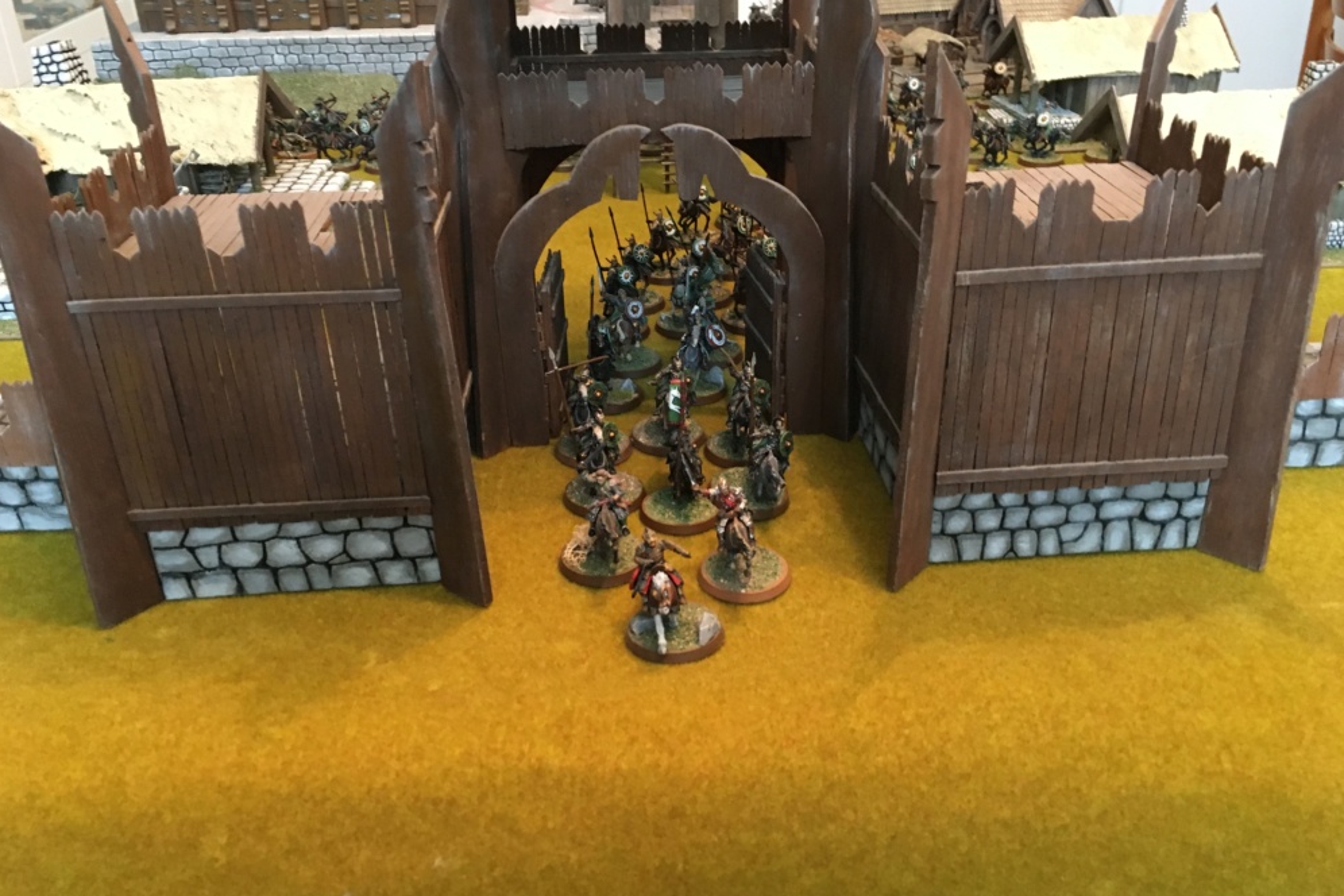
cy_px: 430
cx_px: 675
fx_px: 1157
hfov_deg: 60.3
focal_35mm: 31
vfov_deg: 42.3
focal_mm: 4.15
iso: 200
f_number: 2.2
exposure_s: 1/17
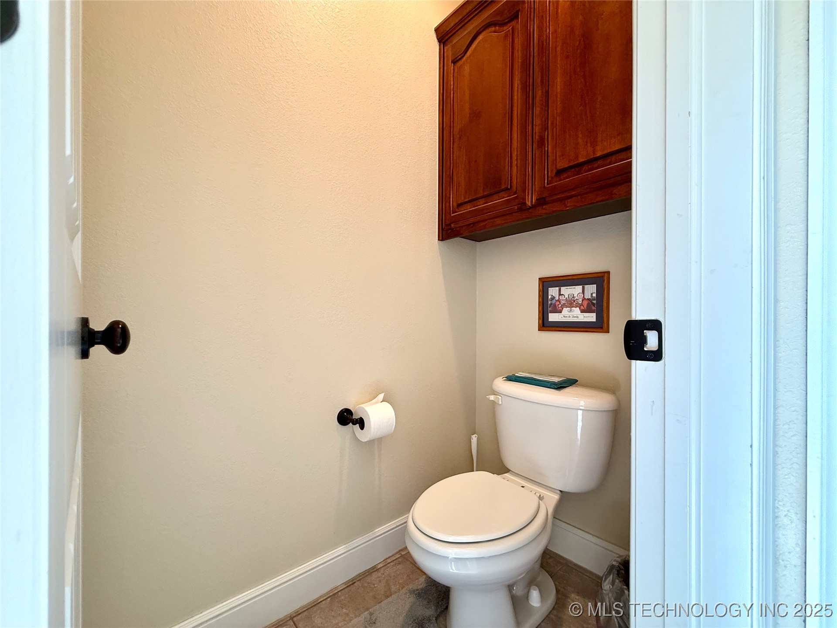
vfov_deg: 85.6
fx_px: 338
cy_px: 314
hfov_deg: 102.1
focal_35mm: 14
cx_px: 418
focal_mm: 2.22
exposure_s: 1/60
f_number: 2.2
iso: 200
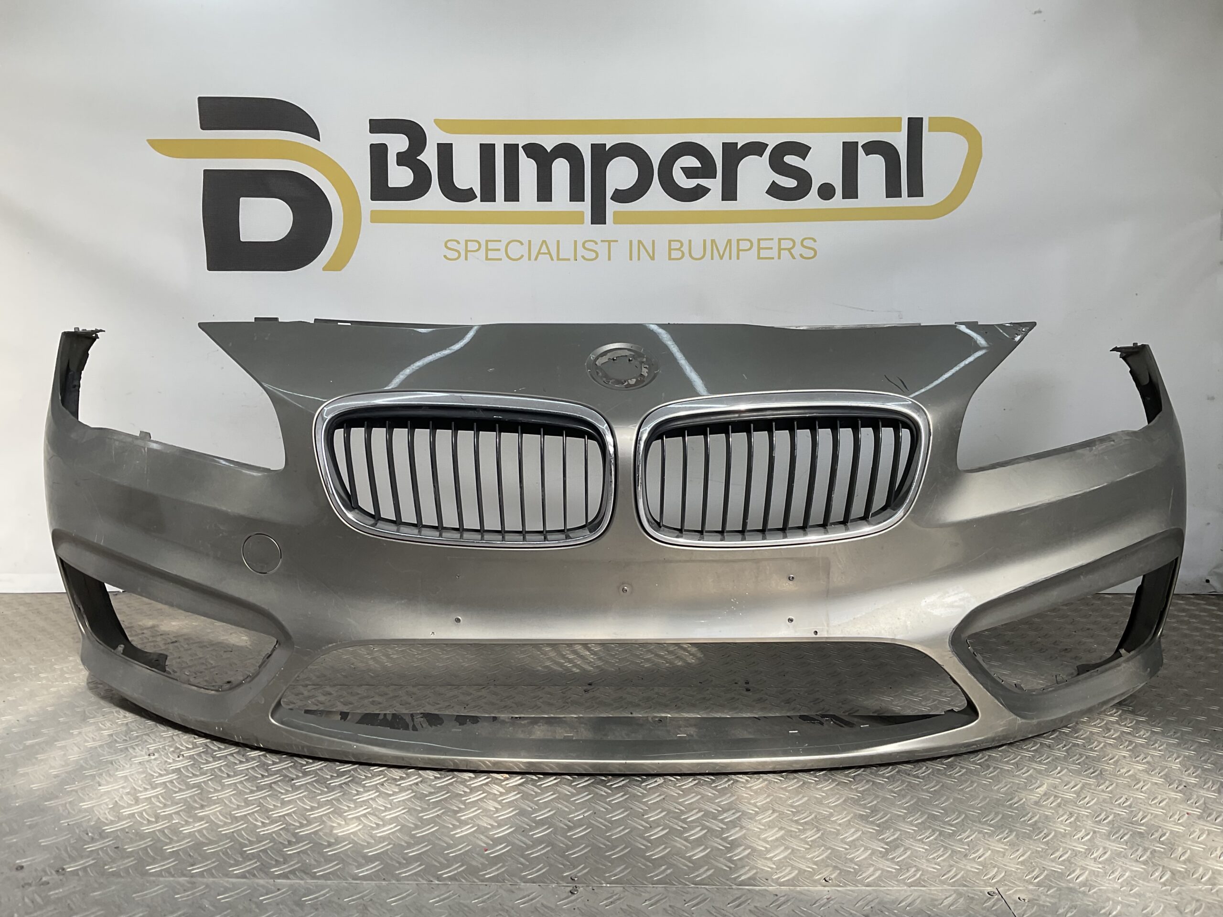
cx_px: 612
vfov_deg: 48.2
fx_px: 1025
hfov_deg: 61.7
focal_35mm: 29
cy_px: 458
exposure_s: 1/380
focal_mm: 3
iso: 16
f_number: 1.8
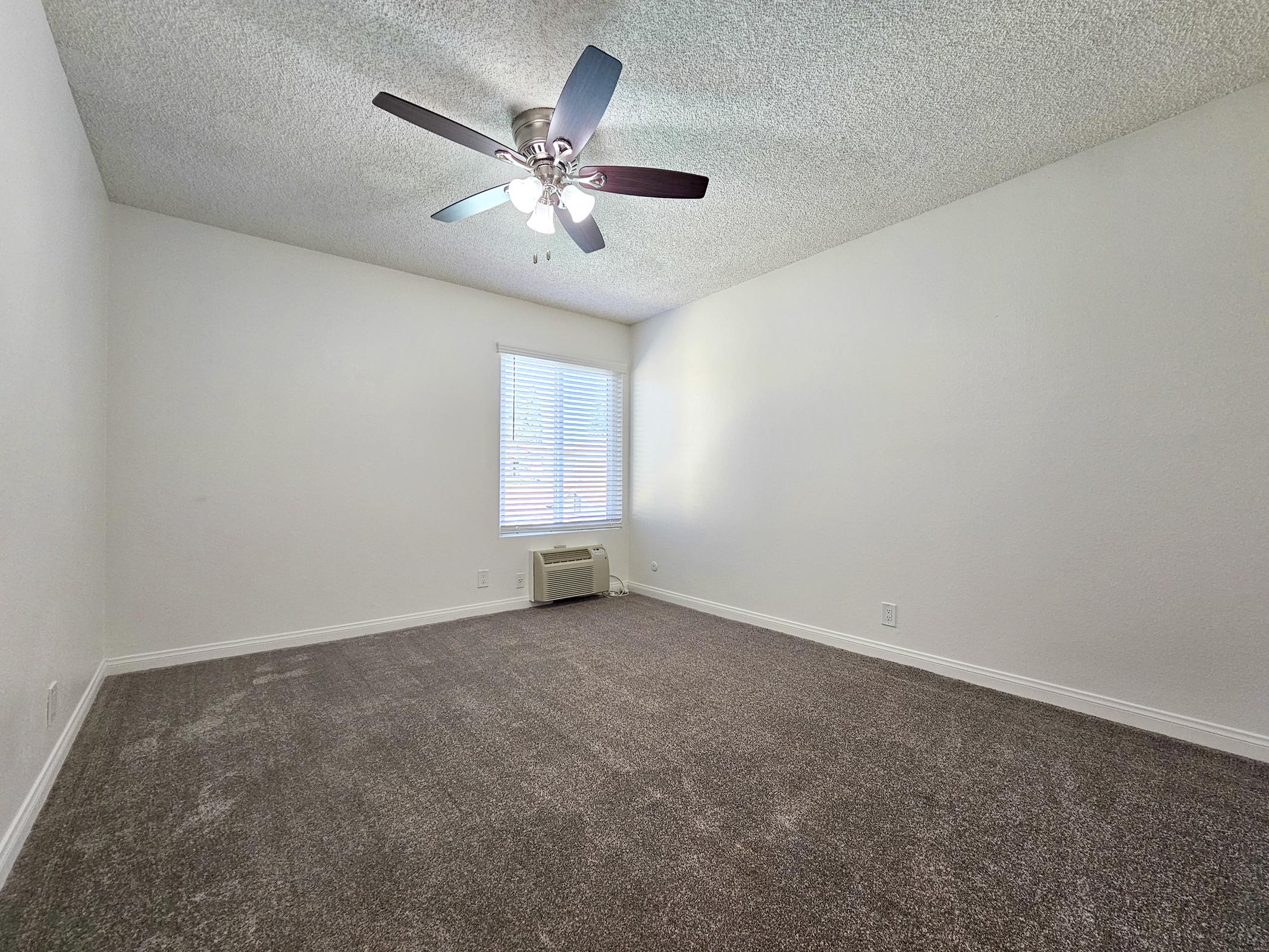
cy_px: 476
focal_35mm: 13
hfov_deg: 106.2
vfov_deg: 89.9
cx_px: 634
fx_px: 477
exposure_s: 1/60
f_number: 2.2
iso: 100
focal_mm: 2.2
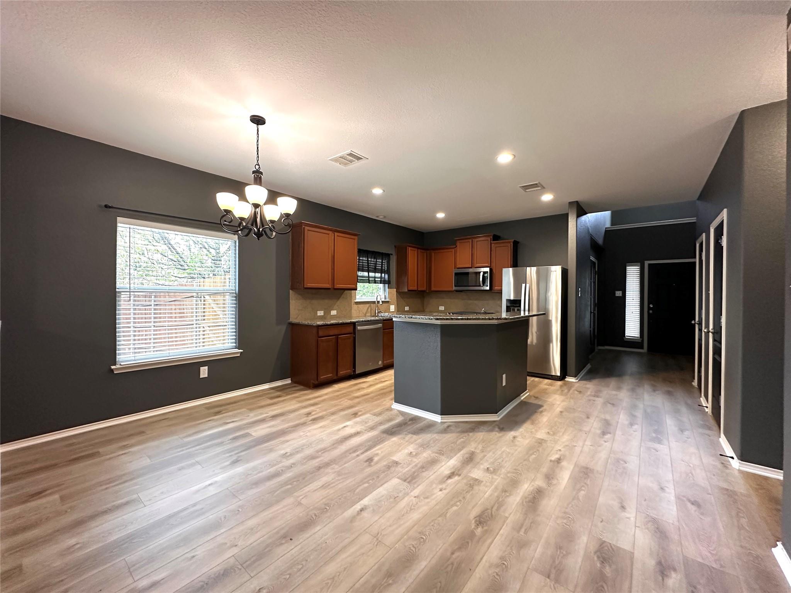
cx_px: 396
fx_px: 320
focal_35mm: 14
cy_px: 296
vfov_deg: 85.7
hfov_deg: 102.1
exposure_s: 1/60
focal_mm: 2.22
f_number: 2.2
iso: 320
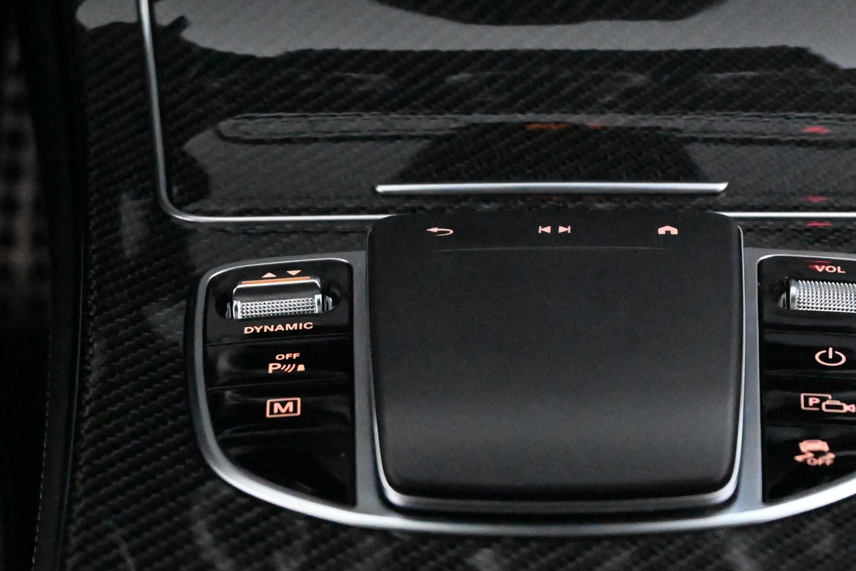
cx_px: 553
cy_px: 342
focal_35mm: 97
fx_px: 2307
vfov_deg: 14.1
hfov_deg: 21.0
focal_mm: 44
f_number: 6
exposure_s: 1/80
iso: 28800
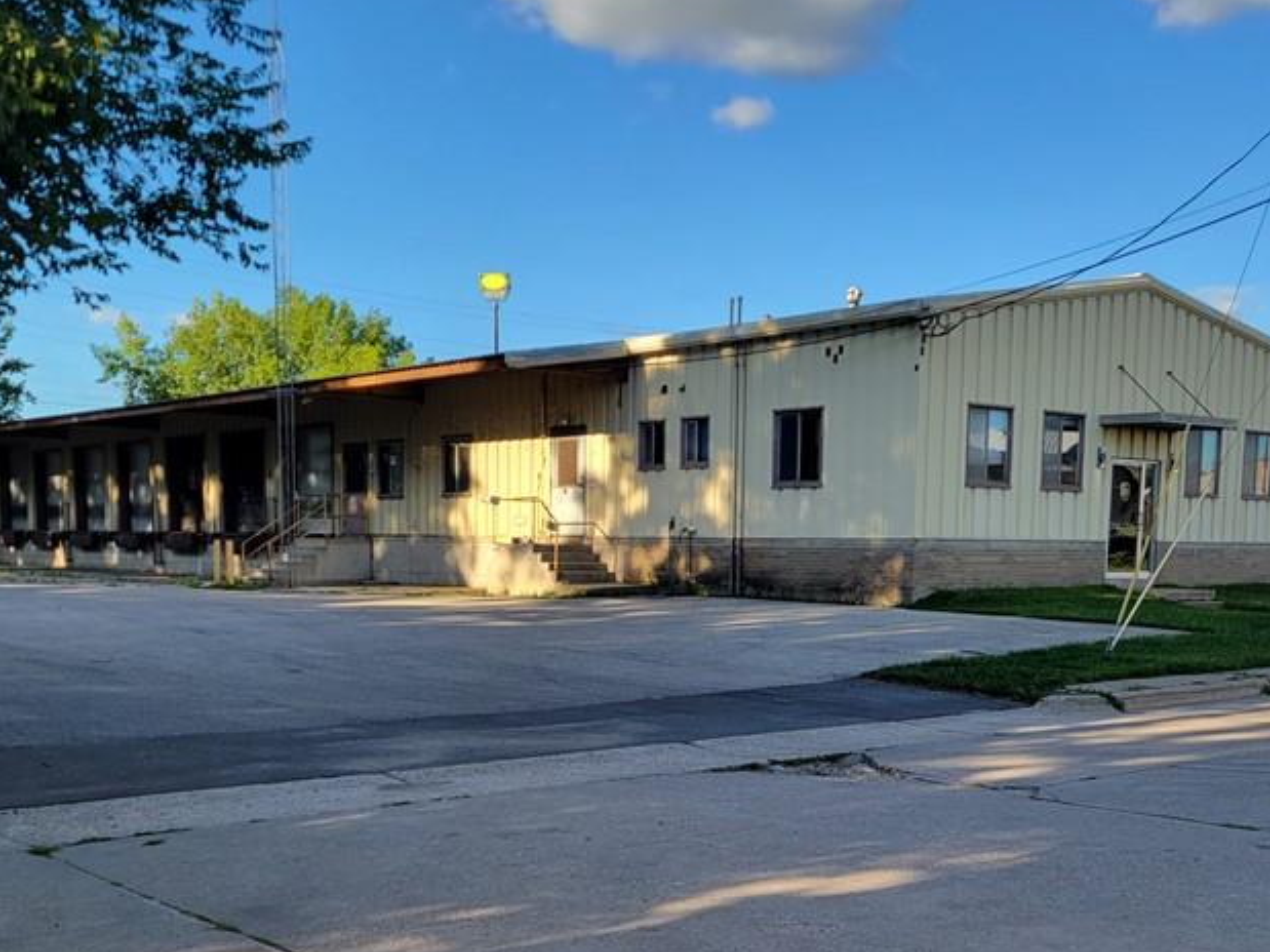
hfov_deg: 43.9
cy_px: 700
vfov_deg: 33.0
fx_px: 1577
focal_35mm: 43
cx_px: 652
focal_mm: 5.4
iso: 40
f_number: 1.8
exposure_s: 1/1053
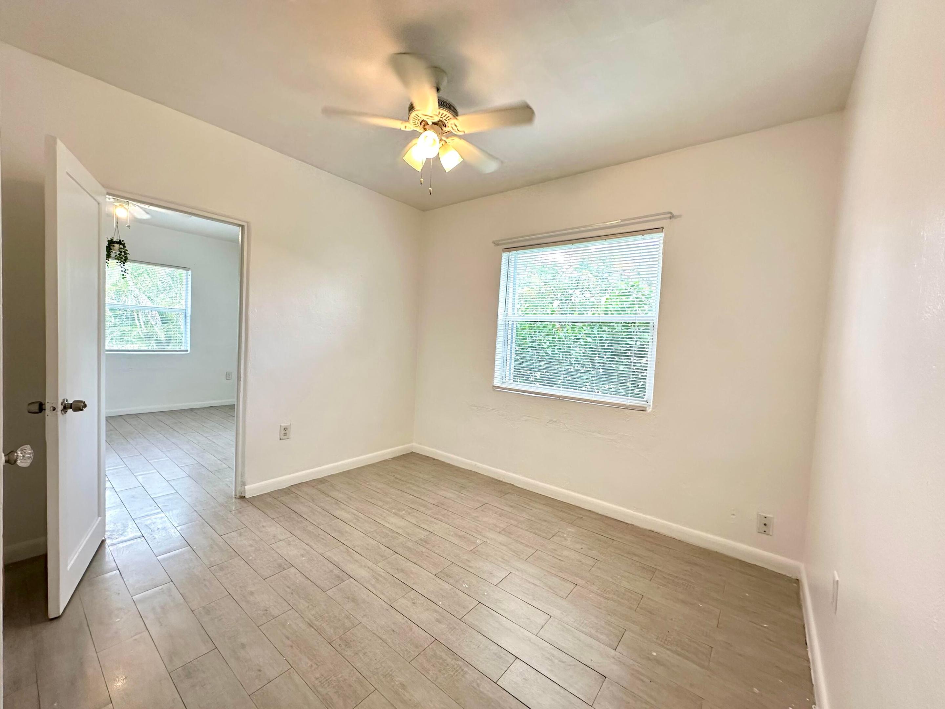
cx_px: 472
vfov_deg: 85.7
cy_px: 354
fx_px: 382
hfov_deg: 102.1
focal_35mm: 14
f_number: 2.2
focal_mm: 2.22
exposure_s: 1/60
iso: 200
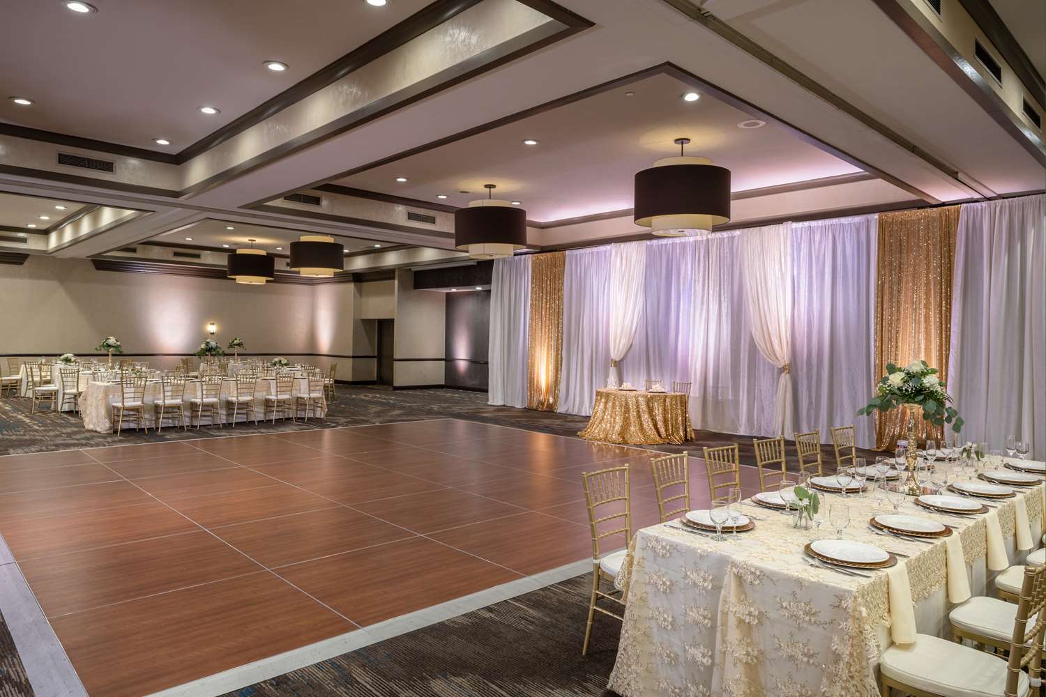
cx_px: 523
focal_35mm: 23
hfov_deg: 76.1
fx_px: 668
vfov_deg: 55.1
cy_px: 348
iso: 125
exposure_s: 1
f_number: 11
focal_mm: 23
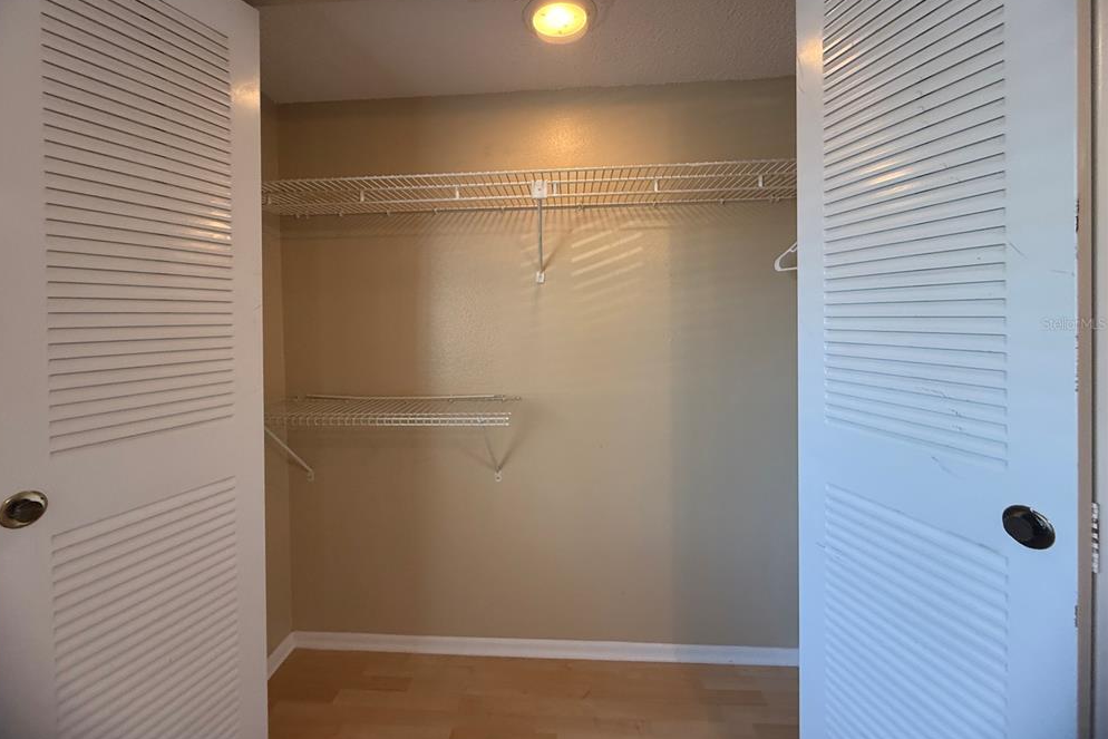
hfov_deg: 100.4
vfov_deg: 77.0
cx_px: 538
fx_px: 462
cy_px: 323
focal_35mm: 15
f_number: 2.2
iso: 320
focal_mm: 2.22
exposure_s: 1/120
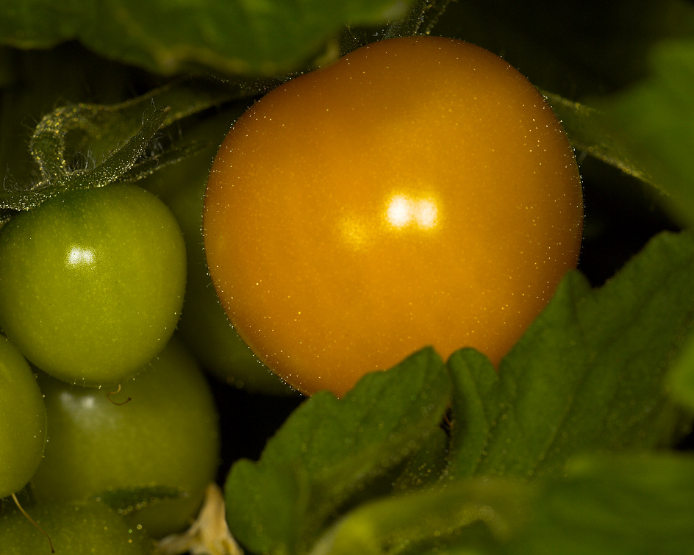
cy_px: 276
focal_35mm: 318
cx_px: 345
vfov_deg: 4.9
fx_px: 6531
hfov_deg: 6.1
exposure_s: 1/250
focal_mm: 150
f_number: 11
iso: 200
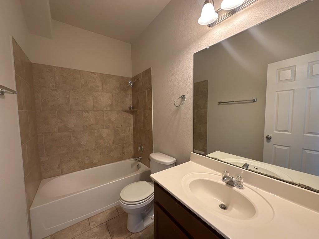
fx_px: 129
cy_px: 120
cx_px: 160
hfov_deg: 102.1
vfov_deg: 85.7
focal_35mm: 14
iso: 200
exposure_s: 1/60
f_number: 2.2
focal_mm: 2.22
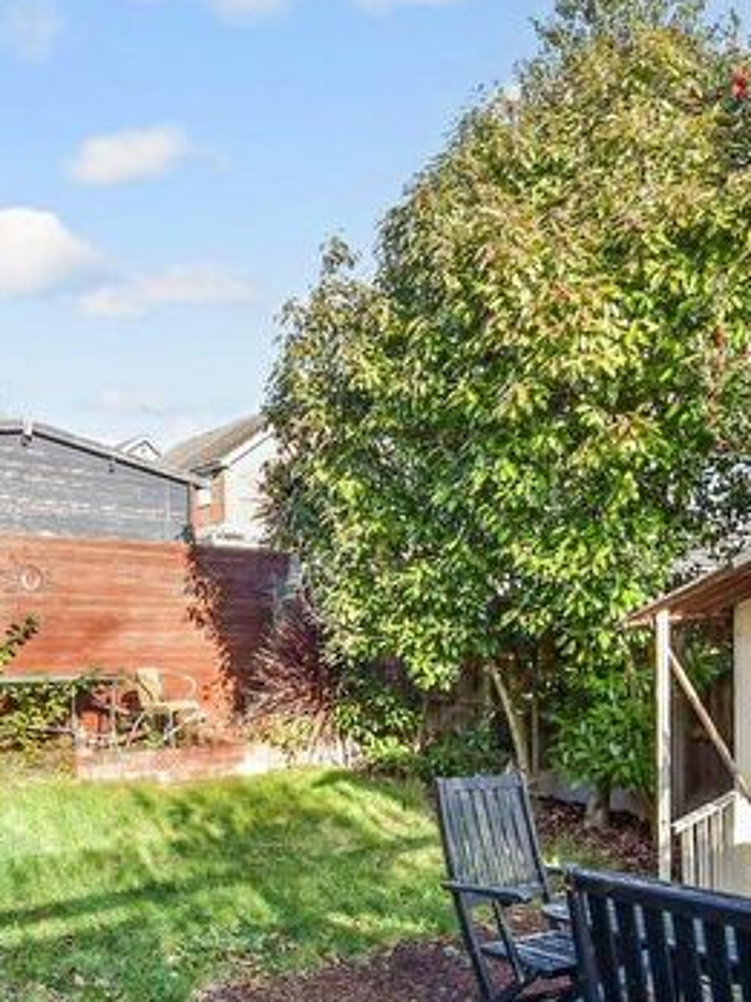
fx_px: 839
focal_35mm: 29
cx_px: 342
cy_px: 661
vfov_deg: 60.3
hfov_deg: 48.2
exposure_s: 1/160
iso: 320
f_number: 8
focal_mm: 10
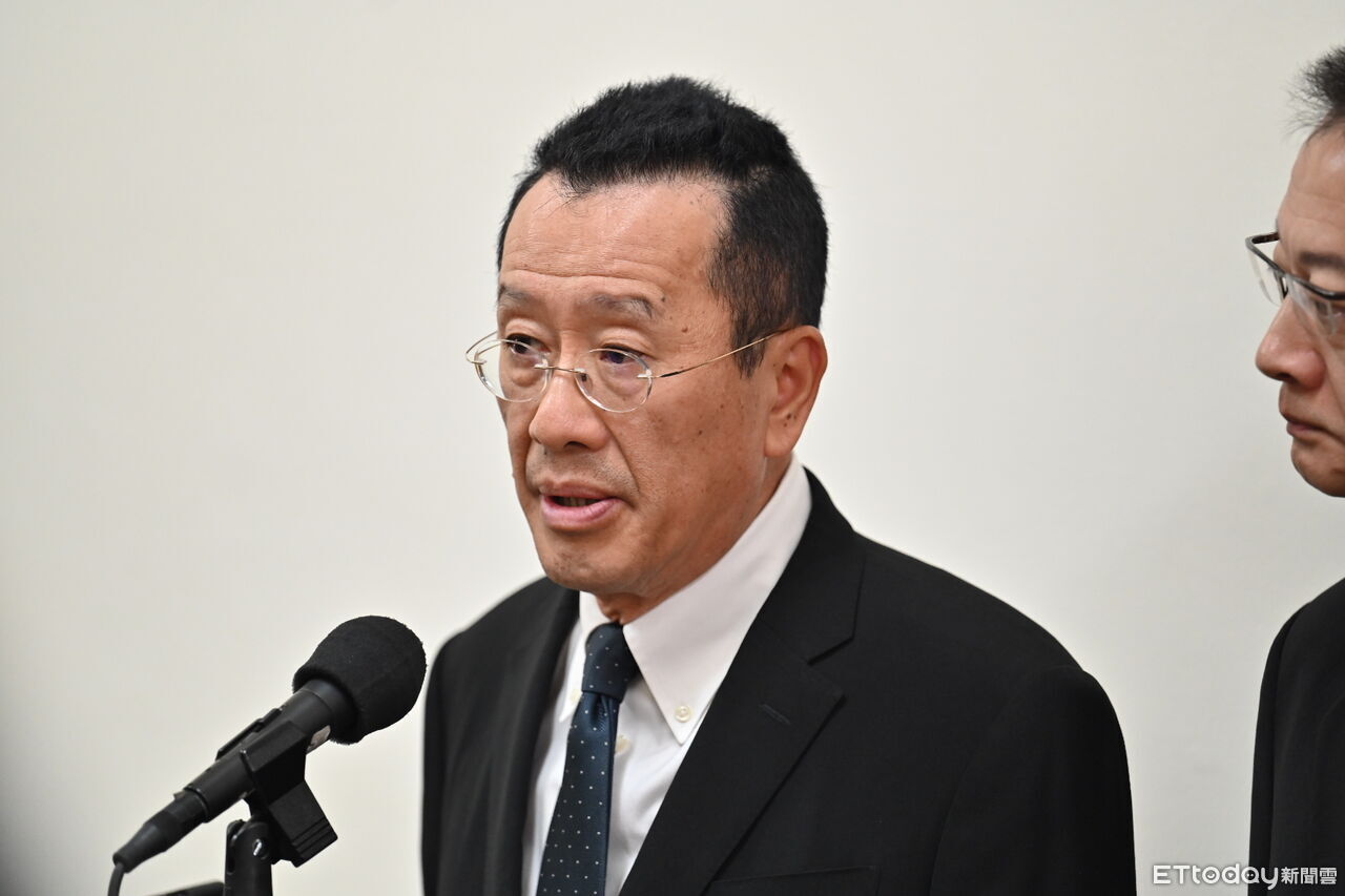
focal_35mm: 185
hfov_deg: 11.1
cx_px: 672
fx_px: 6910
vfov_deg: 7.4
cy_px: 448
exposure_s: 1/250
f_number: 2.8
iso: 2200
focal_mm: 185
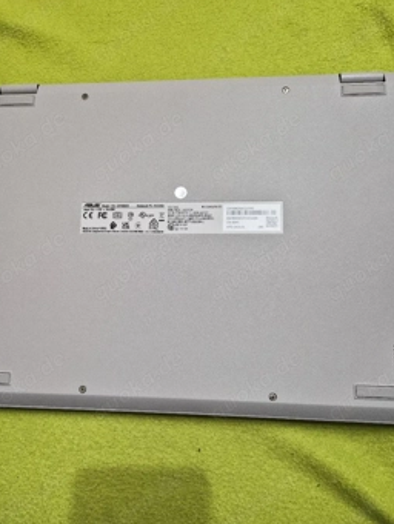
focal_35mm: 27
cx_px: 171
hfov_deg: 51.2
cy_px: 283
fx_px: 409
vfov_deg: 65.2
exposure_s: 1/100
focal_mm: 5.4
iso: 320
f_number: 1.8
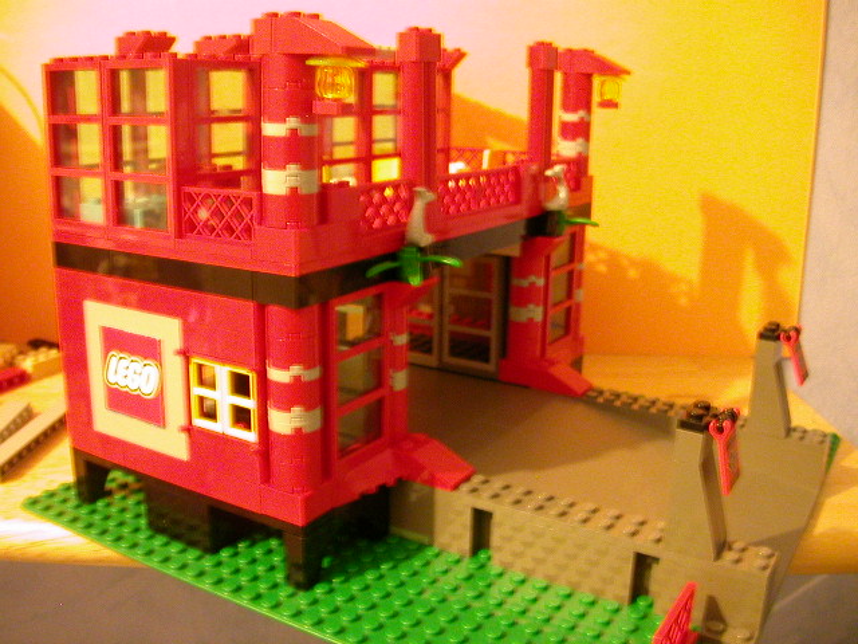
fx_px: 917
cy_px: 322
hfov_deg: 50.1
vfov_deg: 38.7
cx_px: 429
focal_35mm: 37
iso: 400
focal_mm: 5.6
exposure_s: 1/1.4
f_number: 2.7
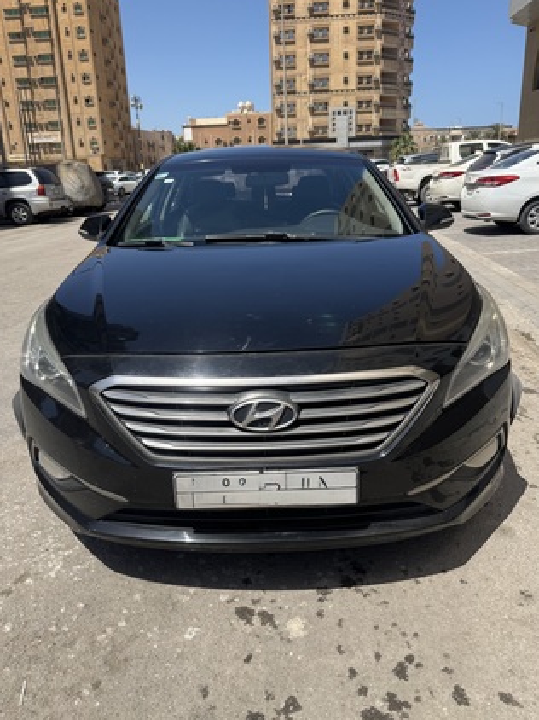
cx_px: 265
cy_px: 347
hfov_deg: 53.0
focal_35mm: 26
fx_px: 540
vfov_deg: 67.3
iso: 80
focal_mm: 6.76
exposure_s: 1/3096
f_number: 1.78
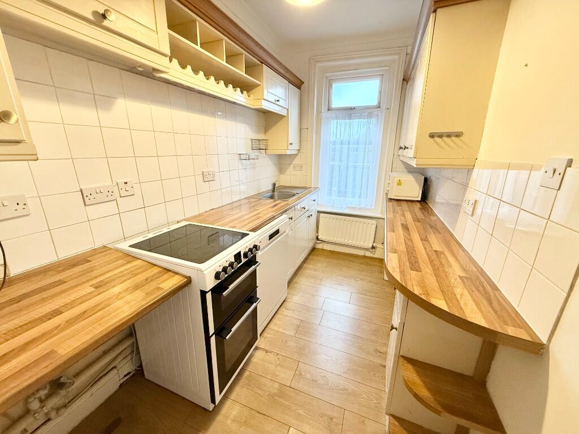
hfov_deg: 102.1
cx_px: 290
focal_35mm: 14
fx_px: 234
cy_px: 217
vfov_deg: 85.7
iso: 320
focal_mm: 2.22
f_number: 2.2
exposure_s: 1/100
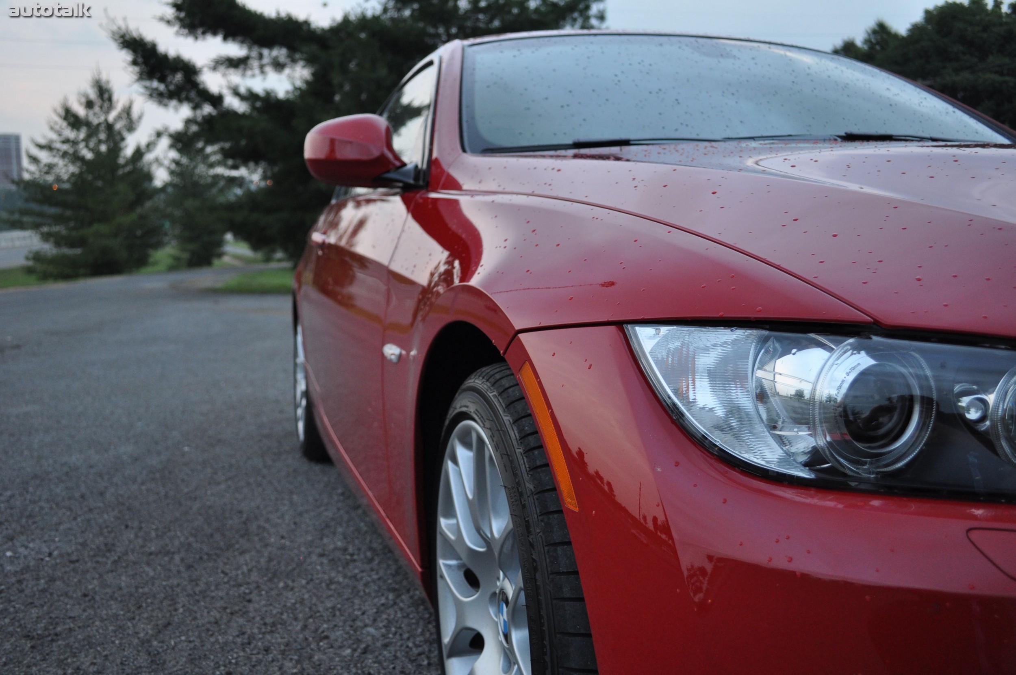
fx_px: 1015
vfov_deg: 36.8
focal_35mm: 36
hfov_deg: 53.2
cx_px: 508
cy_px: 338
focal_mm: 24
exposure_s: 1/60
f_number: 4
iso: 640
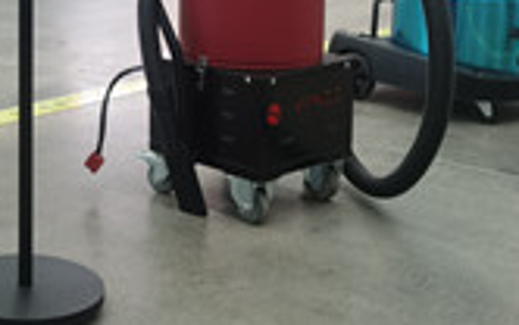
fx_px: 1047
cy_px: -16
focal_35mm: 74
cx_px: -22
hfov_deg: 26.1
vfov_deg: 17.2
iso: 200
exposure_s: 1/50
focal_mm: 5.56
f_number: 1.6
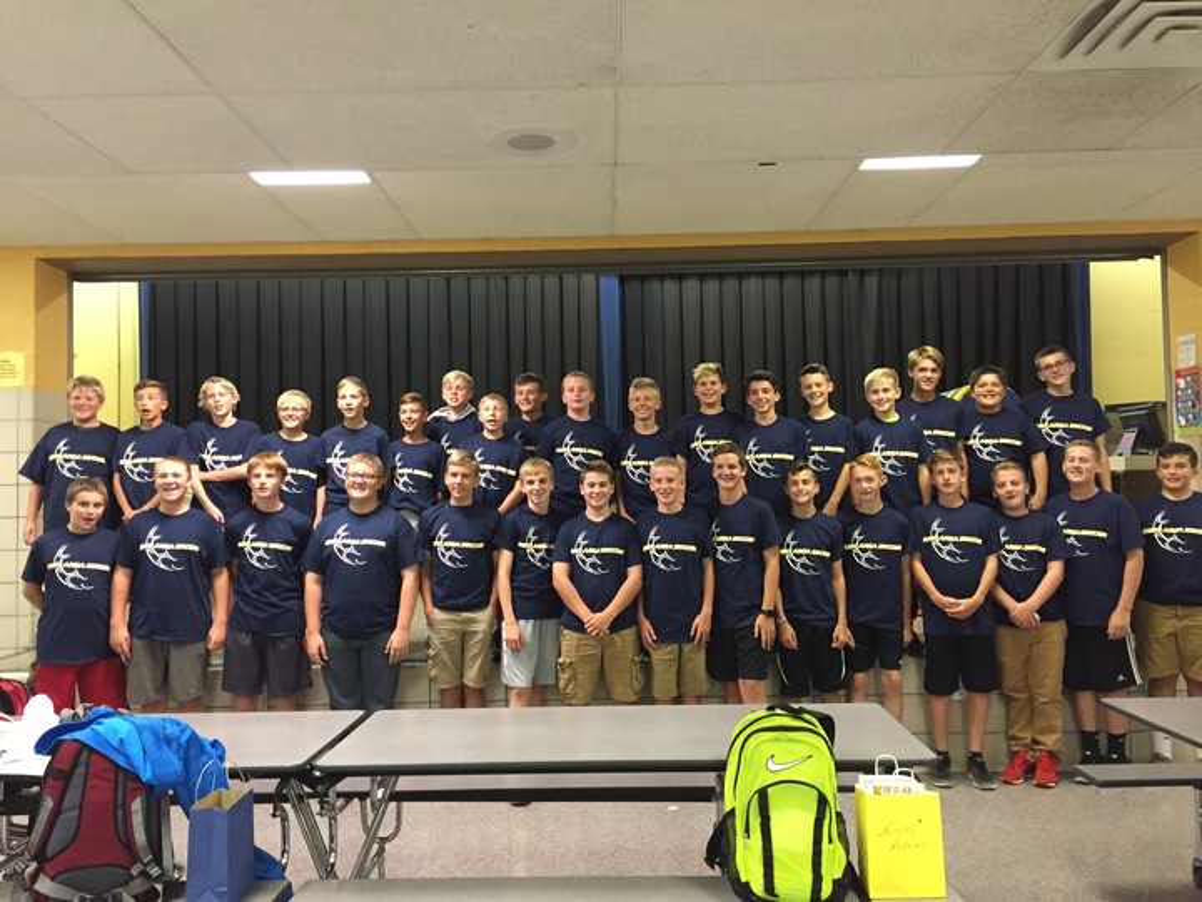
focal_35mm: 29
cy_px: 451
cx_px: 601
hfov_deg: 61.7
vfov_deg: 48.2
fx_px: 1007
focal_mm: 4.15
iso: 250
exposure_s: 1/30
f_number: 2.2
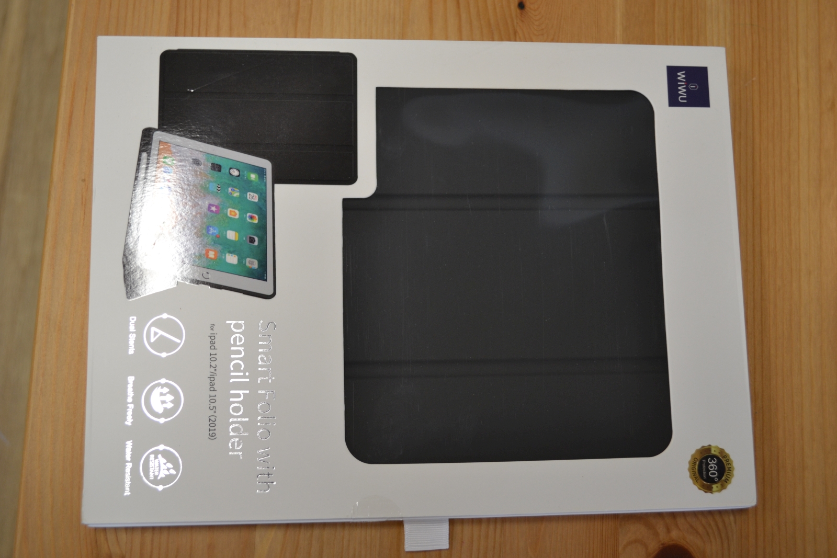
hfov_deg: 43.6
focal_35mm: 45
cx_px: 418
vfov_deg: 29.9
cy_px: 279
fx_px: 1046
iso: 400
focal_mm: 30
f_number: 4.5
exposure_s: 1/40
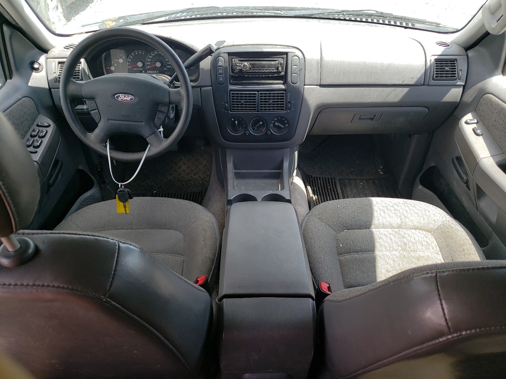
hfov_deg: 67.3
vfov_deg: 53.1
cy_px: 190
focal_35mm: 26
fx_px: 380
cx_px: 253
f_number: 1.5
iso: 50
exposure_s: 1/333
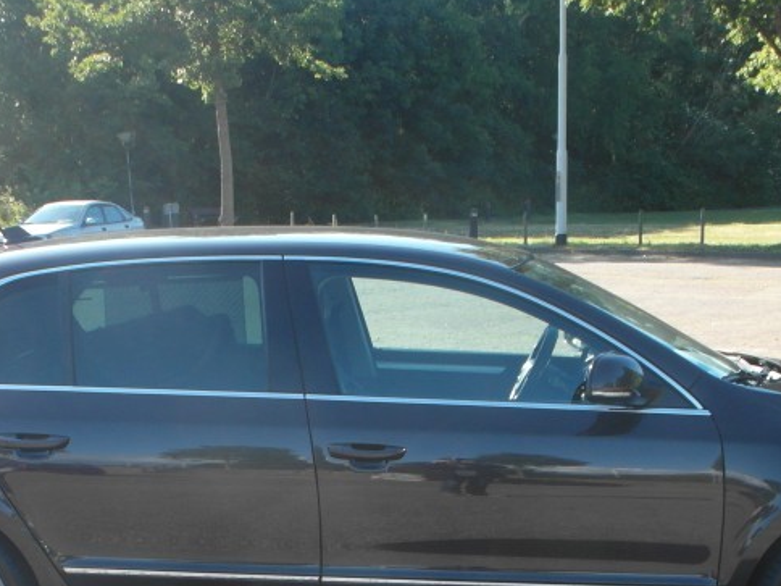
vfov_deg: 19.6
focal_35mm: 74
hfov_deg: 26.3
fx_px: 1670
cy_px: 512
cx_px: 357
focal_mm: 6.2
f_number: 4.3
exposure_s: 1/180
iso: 100
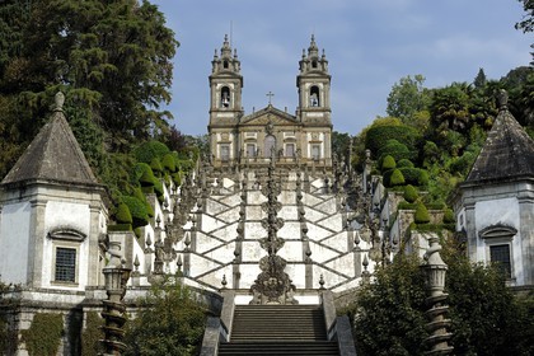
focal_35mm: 70
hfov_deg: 28.8
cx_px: 267
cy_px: 178
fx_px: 1038
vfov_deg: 19.5
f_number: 13
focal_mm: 70
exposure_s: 1/250
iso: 200
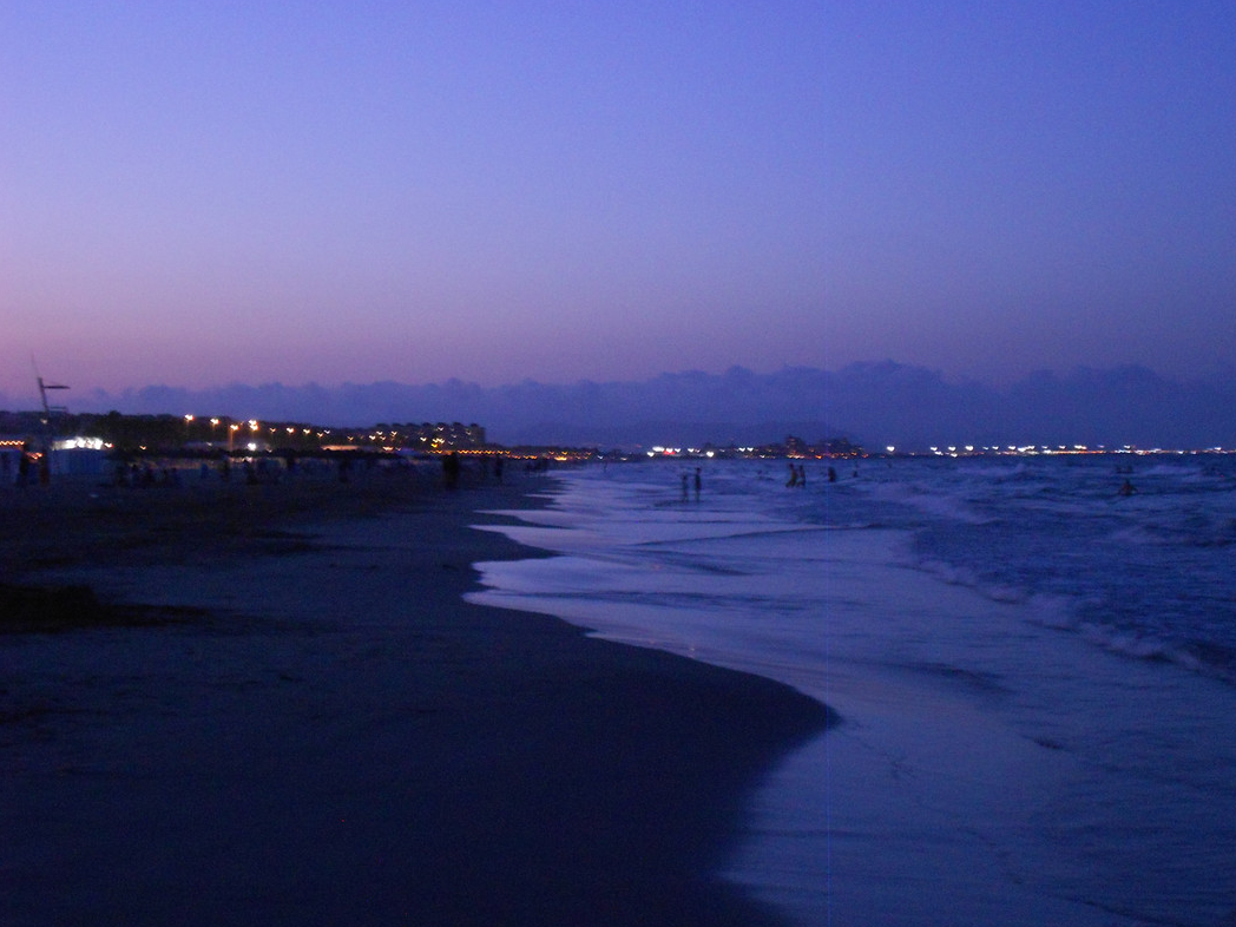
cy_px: 460
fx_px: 2035
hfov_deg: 33.8
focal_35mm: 57
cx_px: 626
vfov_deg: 25.7
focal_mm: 10.3
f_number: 4.9
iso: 400
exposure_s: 1/5
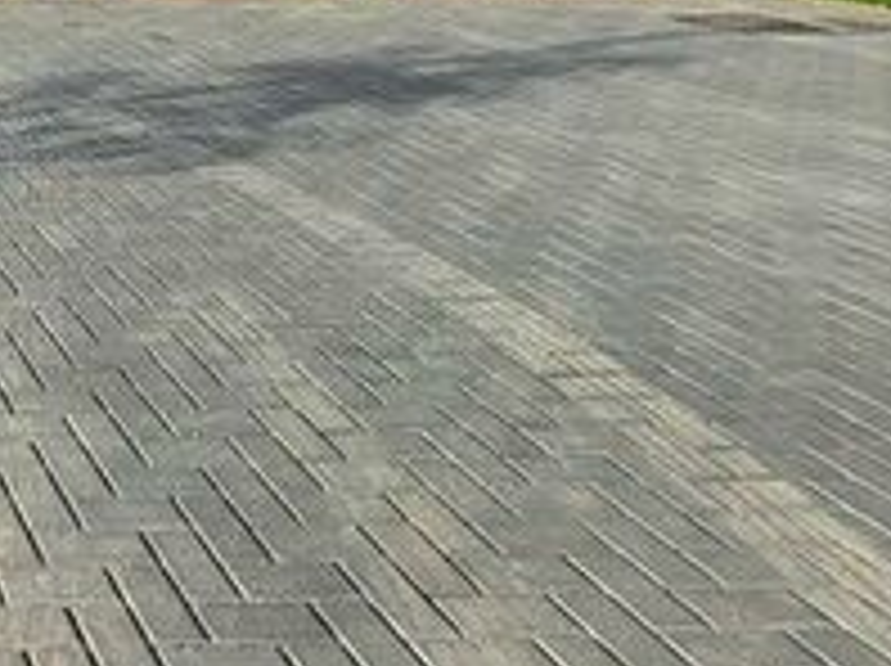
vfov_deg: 24.6
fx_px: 1183
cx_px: -378
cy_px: -326
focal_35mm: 46
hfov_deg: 29.3
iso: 32
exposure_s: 1/599
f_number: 2.2
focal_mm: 1.74
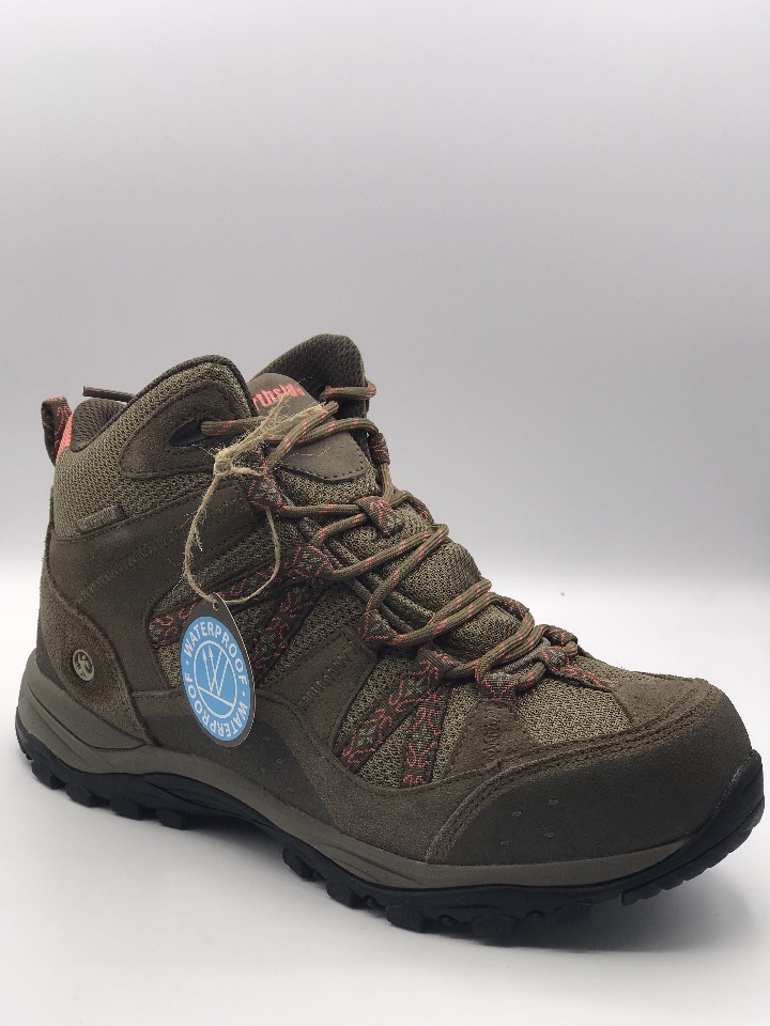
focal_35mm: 57
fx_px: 1691
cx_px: 385
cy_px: 513
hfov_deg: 25.7
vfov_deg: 33.8
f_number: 2.8
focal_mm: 6.6
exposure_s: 1/491
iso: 20
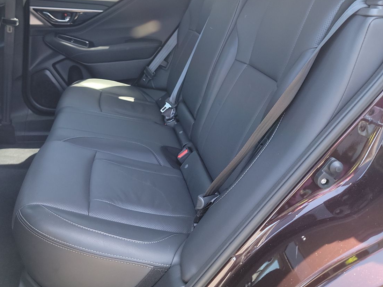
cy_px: 83
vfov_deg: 39.9
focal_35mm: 35
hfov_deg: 51.6
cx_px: 127
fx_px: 387
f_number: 1.8
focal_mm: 6.7
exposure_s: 1/59
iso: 150
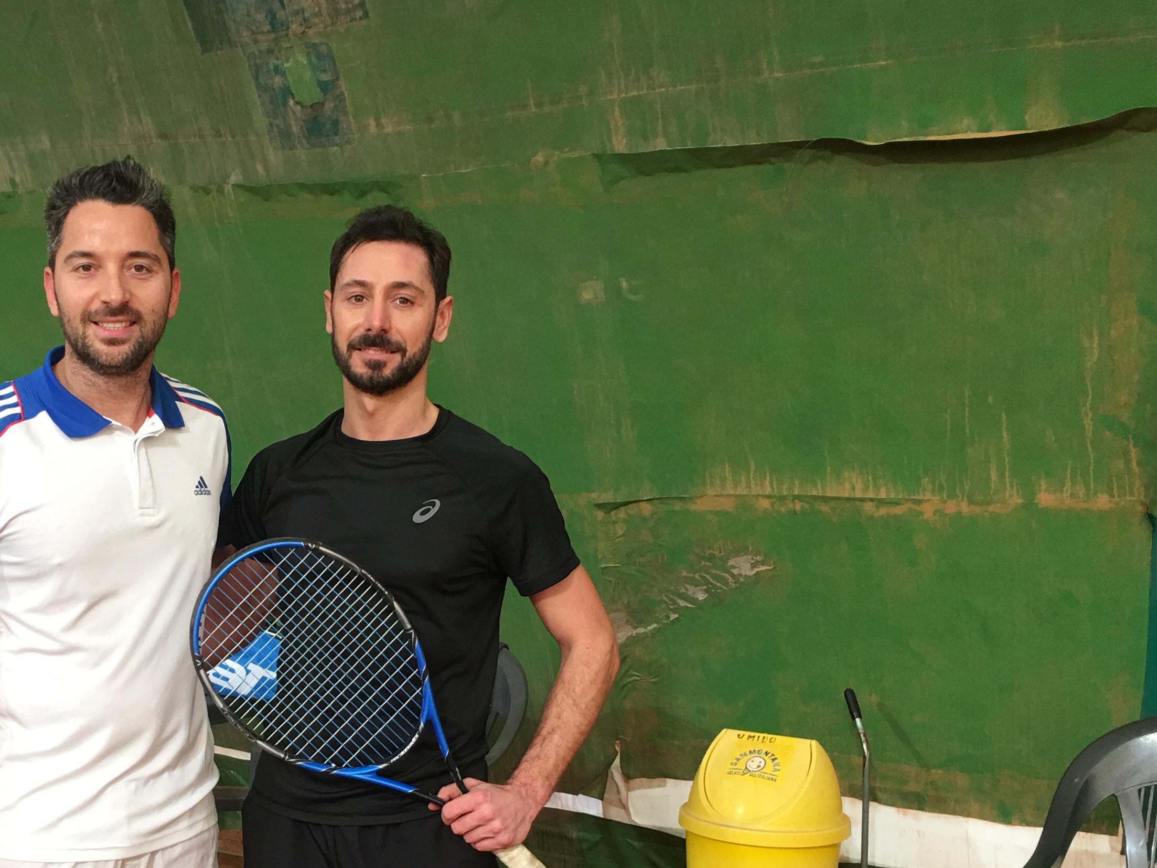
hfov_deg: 35.3
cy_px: 733
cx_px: 275
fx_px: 1772
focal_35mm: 53
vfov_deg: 26.8
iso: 32
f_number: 2.2
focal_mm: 4.15
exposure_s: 1/33
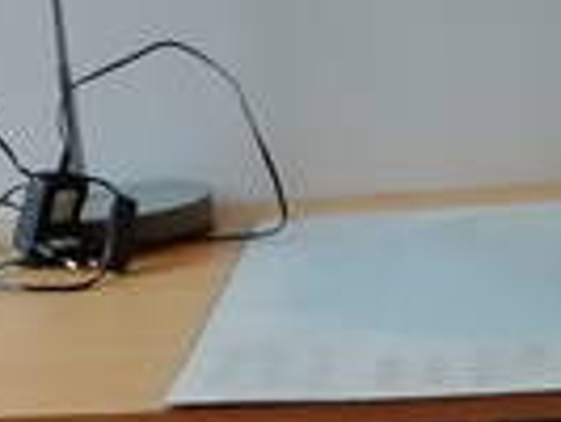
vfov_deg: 9.3
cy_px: 701
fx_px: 2498
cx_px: 152
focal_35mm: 154
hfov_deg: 12.8
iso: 400
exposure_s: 1/33.3
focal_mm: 3.46
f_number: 2.2
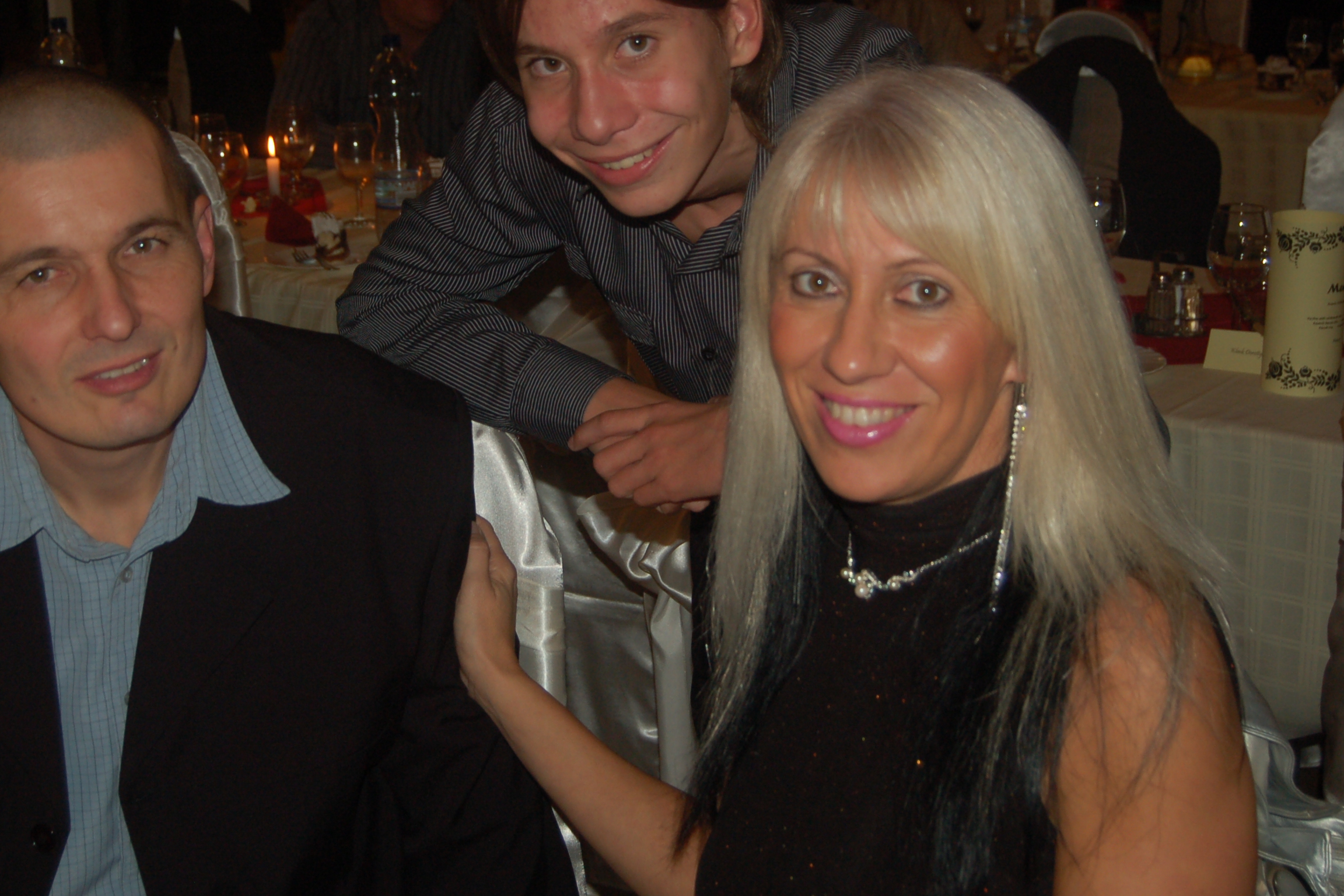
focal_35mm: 61
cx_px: 555
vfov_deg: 22.3
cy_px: 327
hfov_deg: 33.0
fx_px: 2264
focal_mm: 31
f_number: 4.5
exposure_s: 1/60
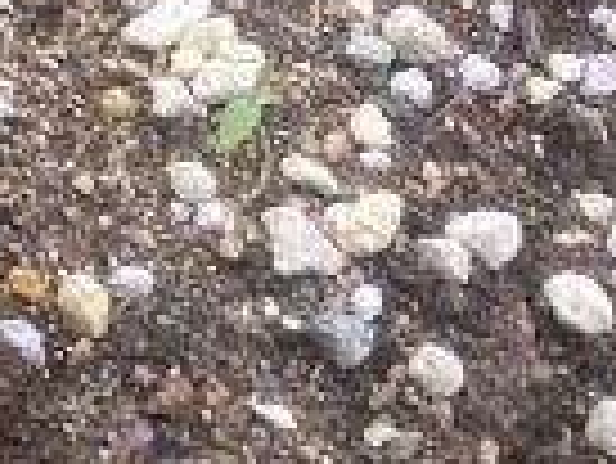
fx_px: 2707
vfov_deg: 8.8
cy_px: -662
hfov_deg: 12.3
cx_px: -342
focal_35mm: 152
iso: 32
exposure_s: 1/358
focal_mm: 4.25
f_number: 1.8
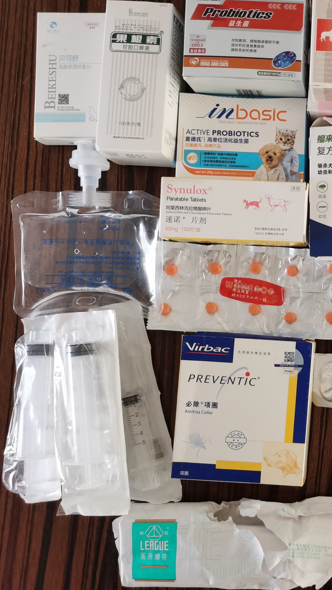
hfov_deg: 26.8
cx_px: 383
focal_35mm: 40
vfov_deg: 50.5
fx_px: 626
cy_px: 289
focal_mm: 5.58
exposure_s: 1/50
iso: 400
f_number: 1.8
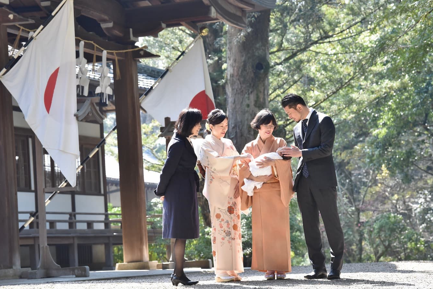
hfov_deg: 13.1
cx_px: 224
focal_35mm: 157
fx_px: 1889
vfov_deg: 8.7
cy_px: 146
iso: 2000
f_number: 7.1
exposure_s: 1/640
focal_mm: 150
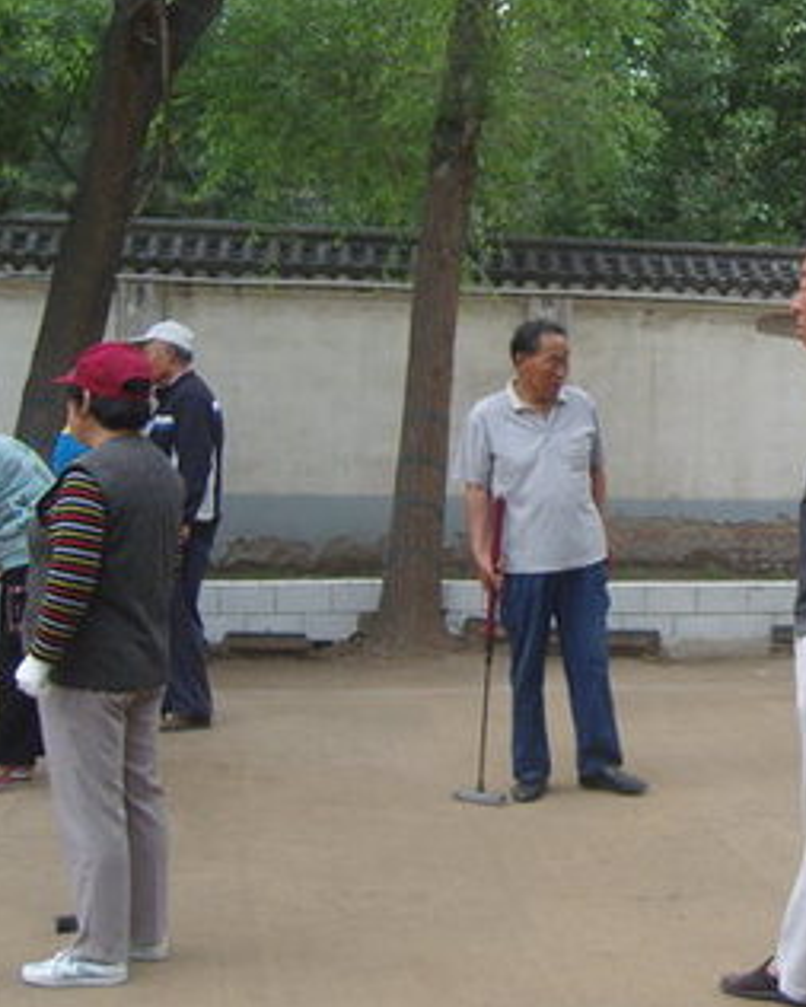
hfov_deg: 22.9
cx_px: 879
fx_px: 1878
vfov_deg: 29.9
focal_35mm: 63
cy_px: 379
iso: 100
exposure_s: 1/320
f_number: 2.8
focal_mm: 7.3
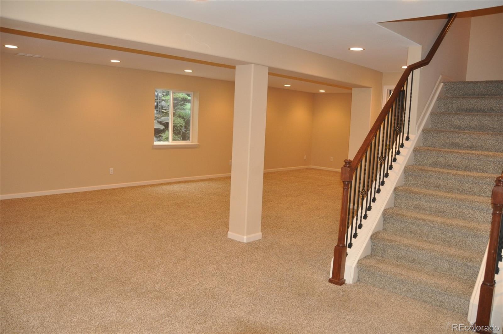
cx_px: 252
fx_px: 377
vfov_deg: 47.8
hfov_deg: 67.5
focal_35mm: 27
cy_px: 167
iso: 800
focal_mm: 18
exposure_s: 1/60
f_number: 3.5
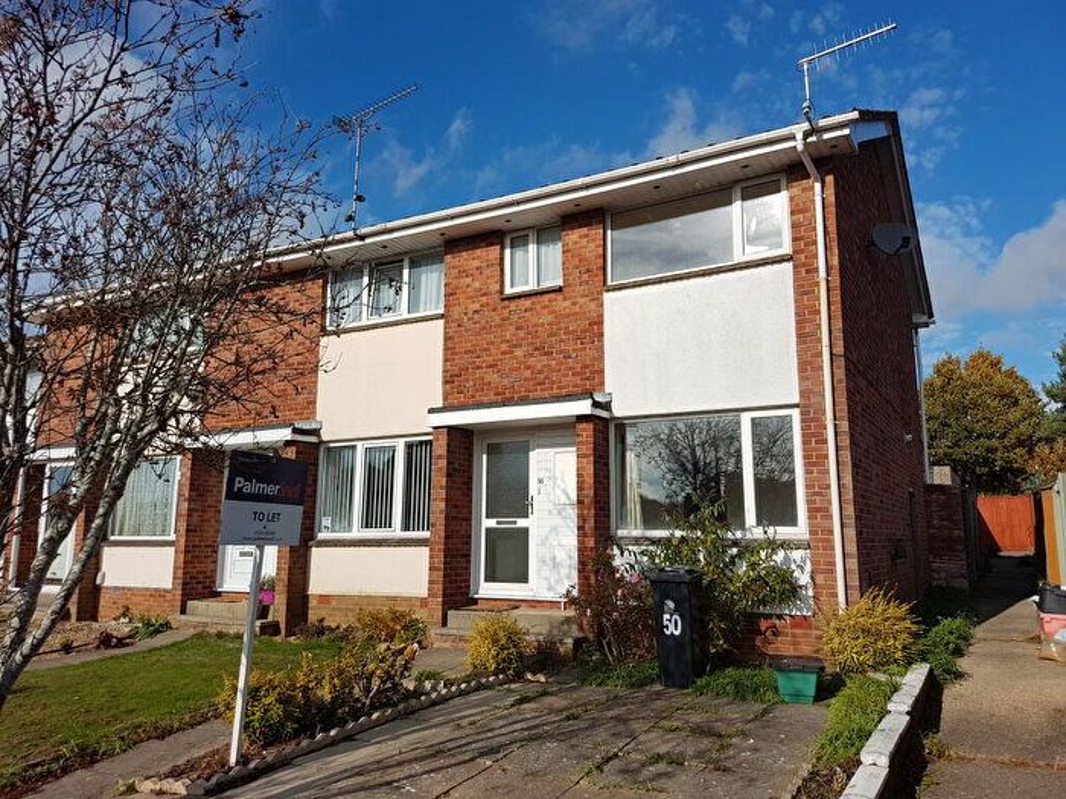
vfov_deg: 53.1
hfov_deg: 67.3
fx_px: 801
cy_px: 400
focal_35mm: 26
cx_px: 533
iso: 40
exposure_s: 1/3936
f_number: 1.7
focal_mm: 4.2
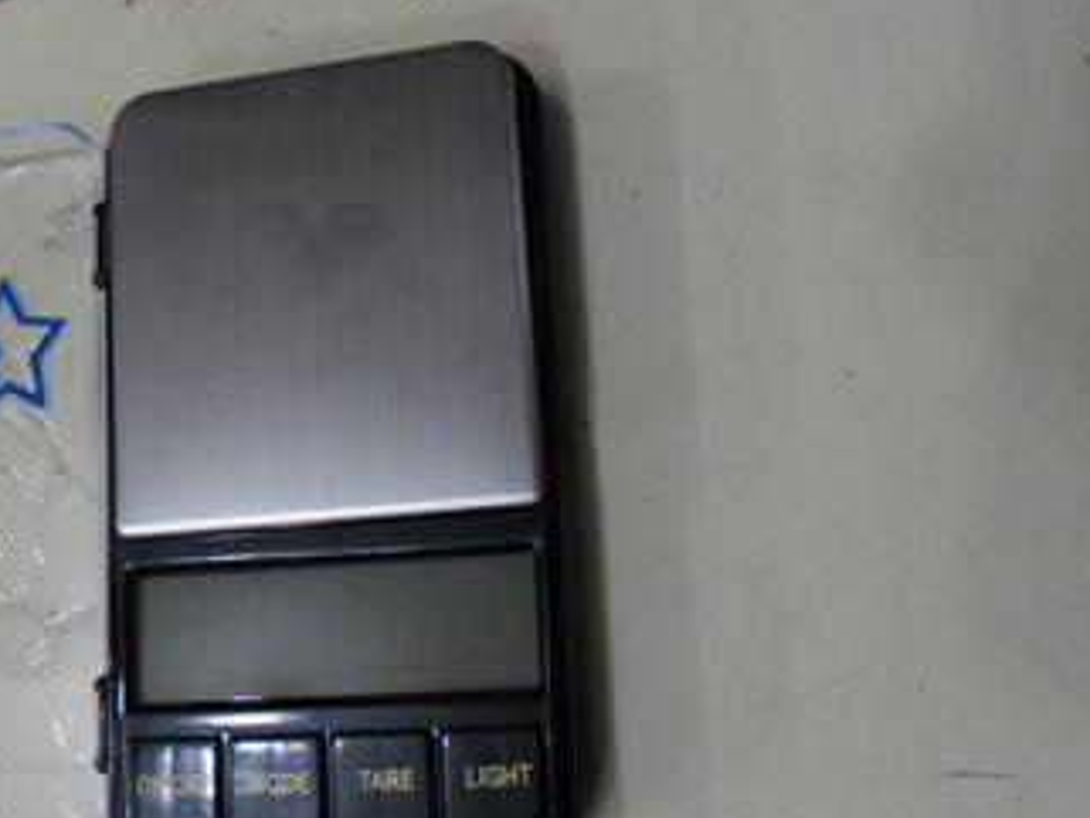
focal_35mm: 42
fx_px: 1323
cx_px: 323
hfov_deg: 43.8
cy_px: 514
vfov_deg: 34.2
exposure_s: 1/30
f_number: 3.5
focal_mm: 4.9
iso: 240
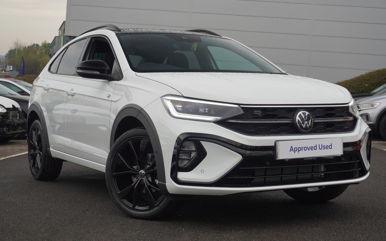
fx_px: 637
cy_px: 126
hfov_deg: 33.7
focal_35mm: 61
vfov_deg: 21.5
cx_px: 194
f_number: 6.7
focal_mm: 39
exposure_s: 1/90
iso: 100
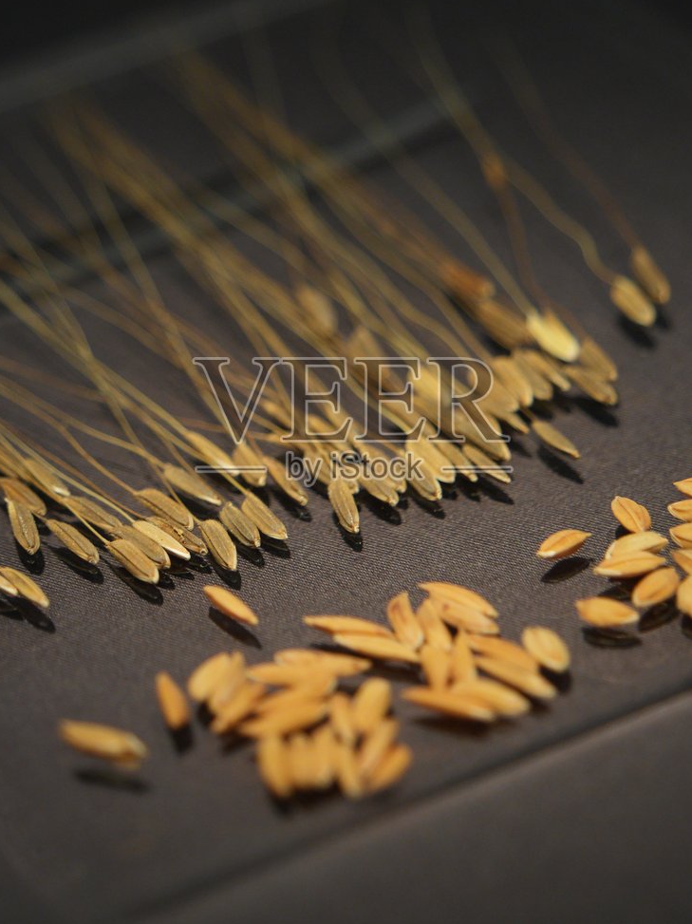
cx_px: 353
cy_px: 423
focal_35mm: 193
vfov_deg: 10.3
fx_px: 5148
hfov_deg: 7.7
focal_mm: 122
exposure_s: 1/125
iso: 2000
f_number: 5
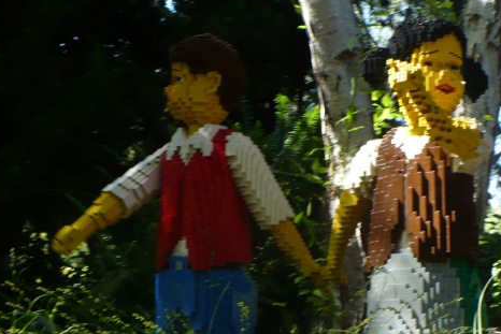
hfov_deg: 30.1
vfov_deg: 20.5
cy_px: 228
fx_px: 919
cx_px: 366
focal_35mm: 66
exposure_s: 1/160
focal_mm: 6.1
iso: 100
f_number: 2.8
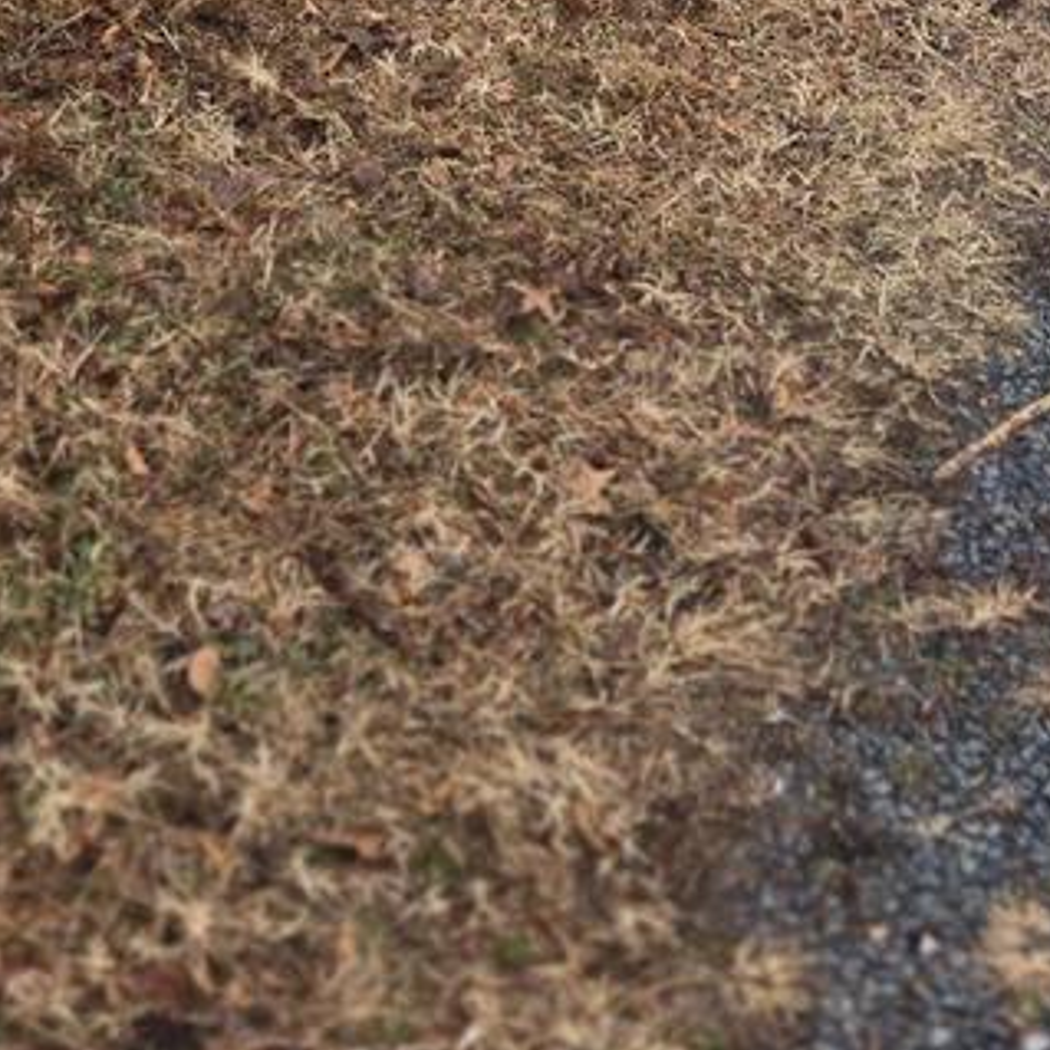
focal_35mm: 98
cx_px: 671
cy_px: -606
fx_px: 3363
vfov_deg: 16.0
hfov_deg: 17.7
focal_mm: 5.4
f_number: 1.8
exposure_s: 1/120
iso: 40
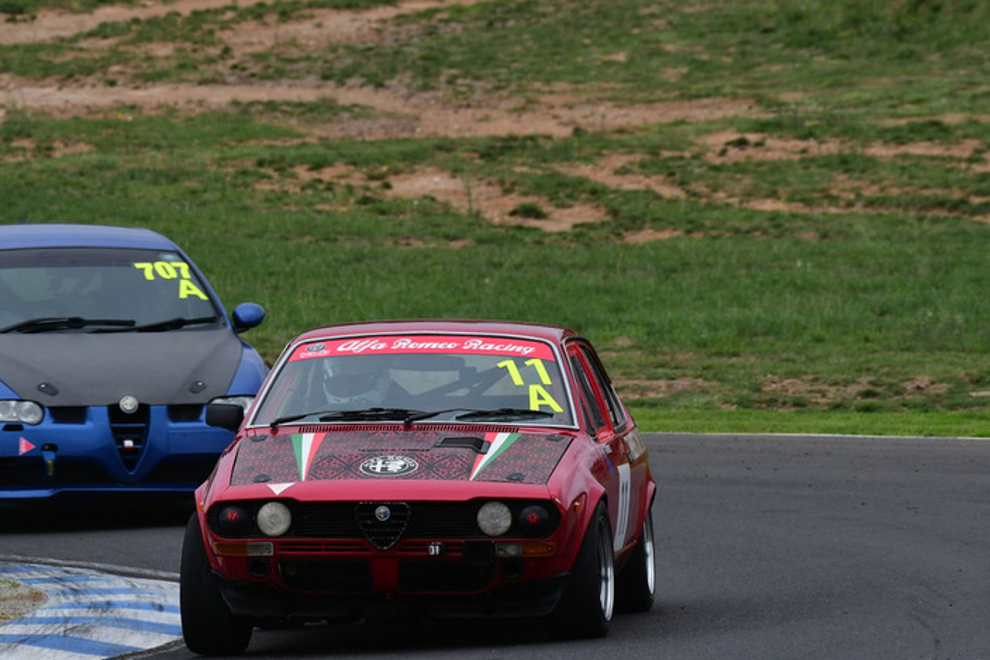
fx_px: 18318
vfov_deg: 2.1
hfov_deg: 3.1
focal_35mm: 666
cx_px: 449
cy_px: 356
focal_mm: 390
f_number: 11
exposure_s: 1/640
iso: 1000
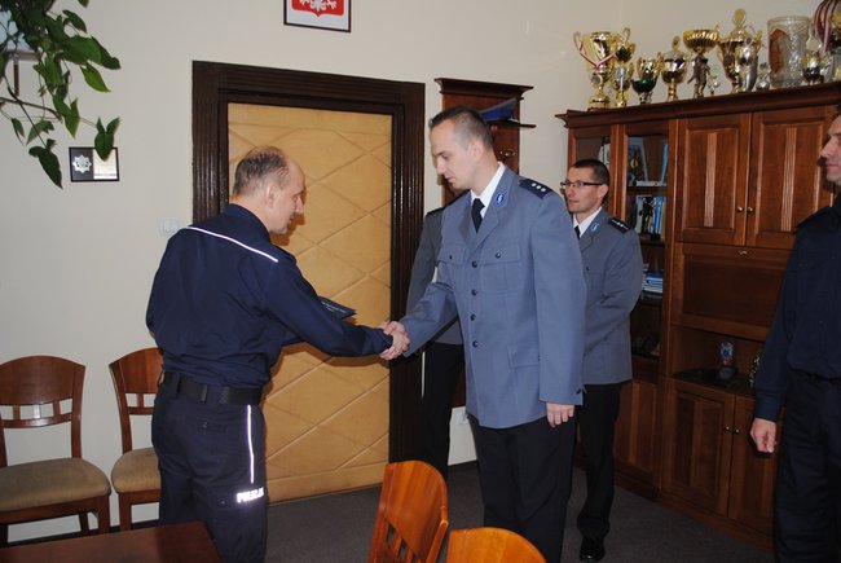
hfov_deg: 57.2
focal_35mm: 33
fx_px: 772
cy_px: 282
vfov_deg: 40.1
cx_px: 420
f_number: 3.8
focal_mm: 22
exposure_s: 1/60
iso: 200
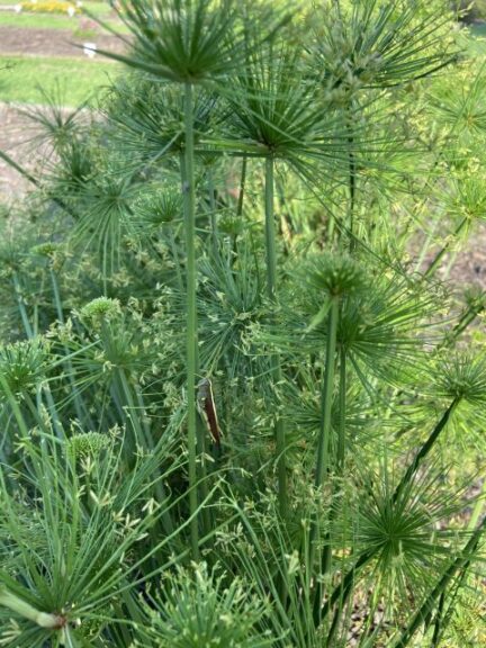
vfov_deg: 67.3
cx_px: 243
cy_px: 324
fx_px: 487
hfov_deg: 53.1
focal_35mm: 26
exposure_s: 1/239
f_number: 1.8
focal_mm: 4.25
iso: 32
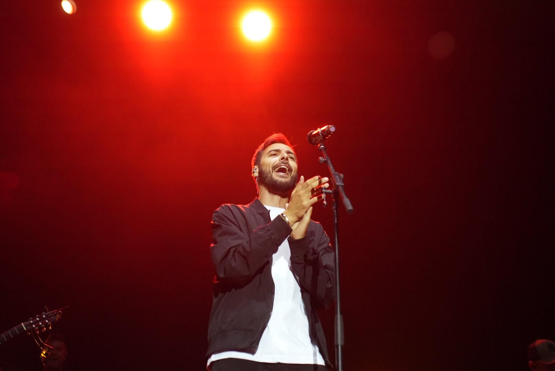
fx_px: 972
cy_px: 186
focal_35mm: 63
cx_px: 278
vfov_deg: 21.6
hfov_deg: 31.9
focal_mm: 63
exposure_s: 1/640
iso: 3200
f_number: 2.8
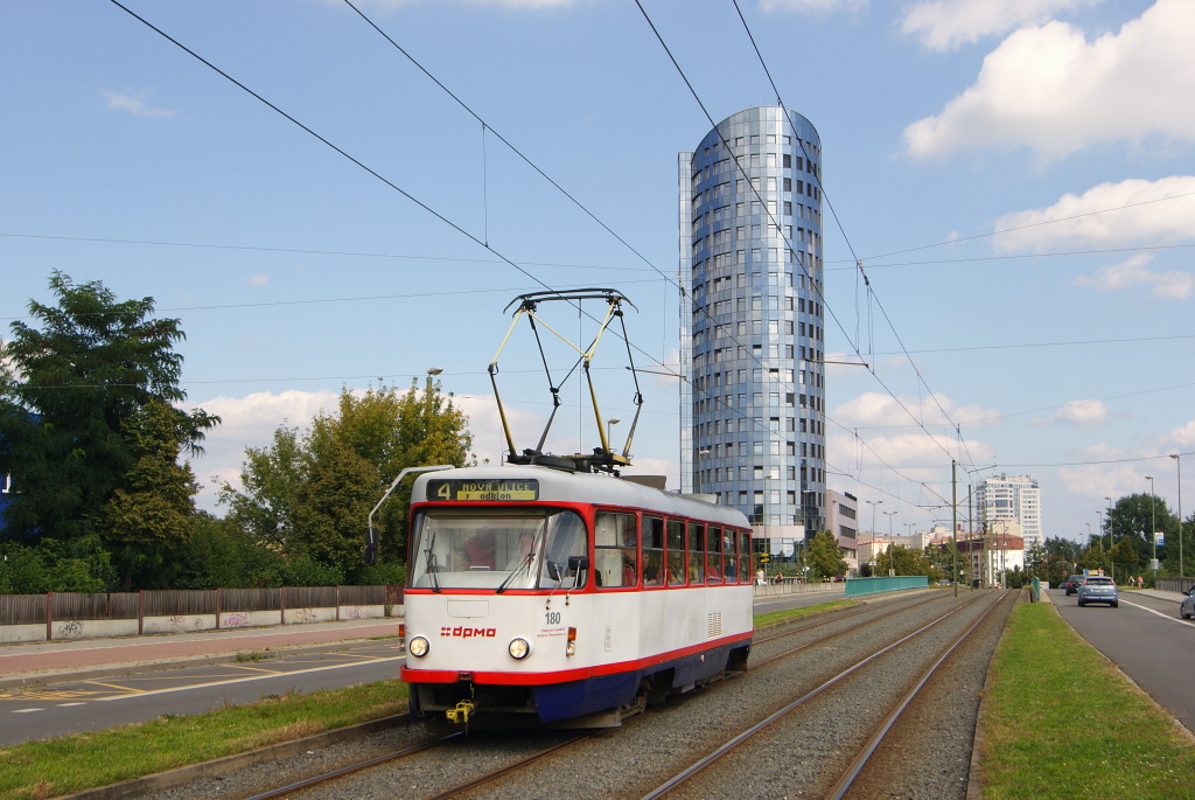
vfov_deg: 16.6
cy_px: 400
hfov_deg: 24.6
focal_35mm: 82
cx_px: 598
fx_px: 2741
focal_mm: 55
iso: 200
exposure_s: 1/500
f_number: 9
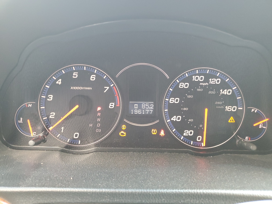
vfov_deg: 53.1
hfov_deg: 67.3
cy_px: 102
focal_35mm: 26
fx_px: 204
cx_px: 136
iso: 255
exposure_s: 1/60.2
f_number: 1.5
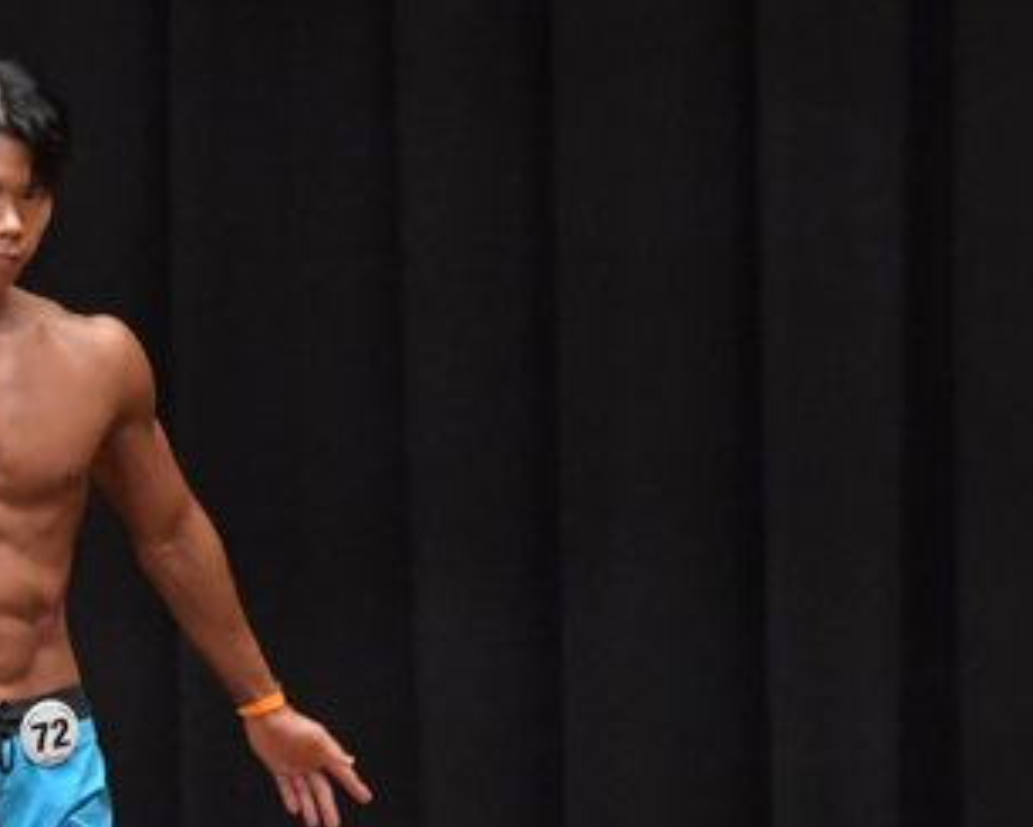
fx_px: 16331
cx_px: -191
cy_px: 837
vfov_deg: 2.9
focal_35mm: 534
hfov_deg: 3.6
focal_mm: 150
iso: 6400
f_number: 5.6
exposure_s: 1/400
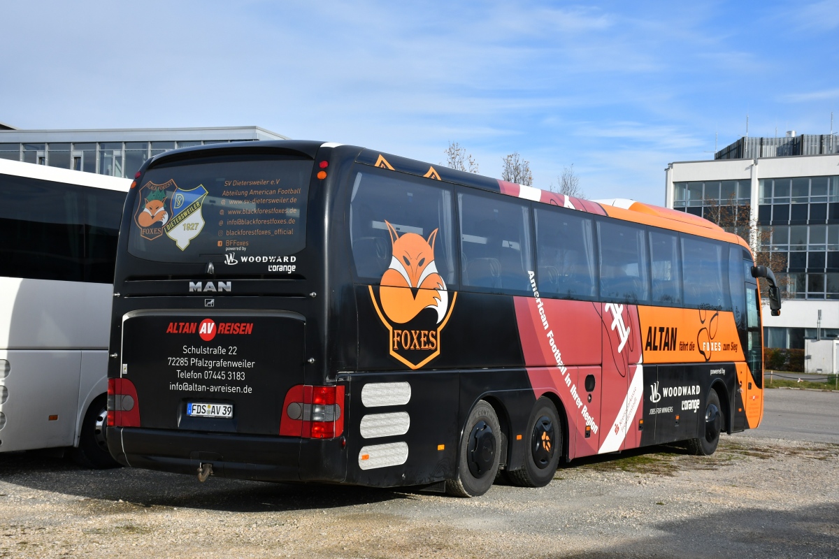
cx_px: 420
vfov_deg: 23.8
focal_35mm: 57
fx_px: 1328
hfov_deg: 35.1
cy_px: 280
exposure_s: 1/1600
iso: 400
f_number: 7.1
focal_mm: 38
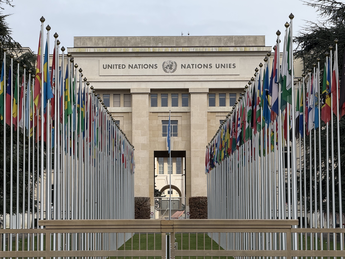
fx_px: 1316
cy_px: 120
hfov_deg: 14.9
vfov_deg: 11.2
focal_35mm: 132
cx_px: 165
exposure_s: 1/850
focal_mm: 15.66
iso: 64
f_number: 2.8
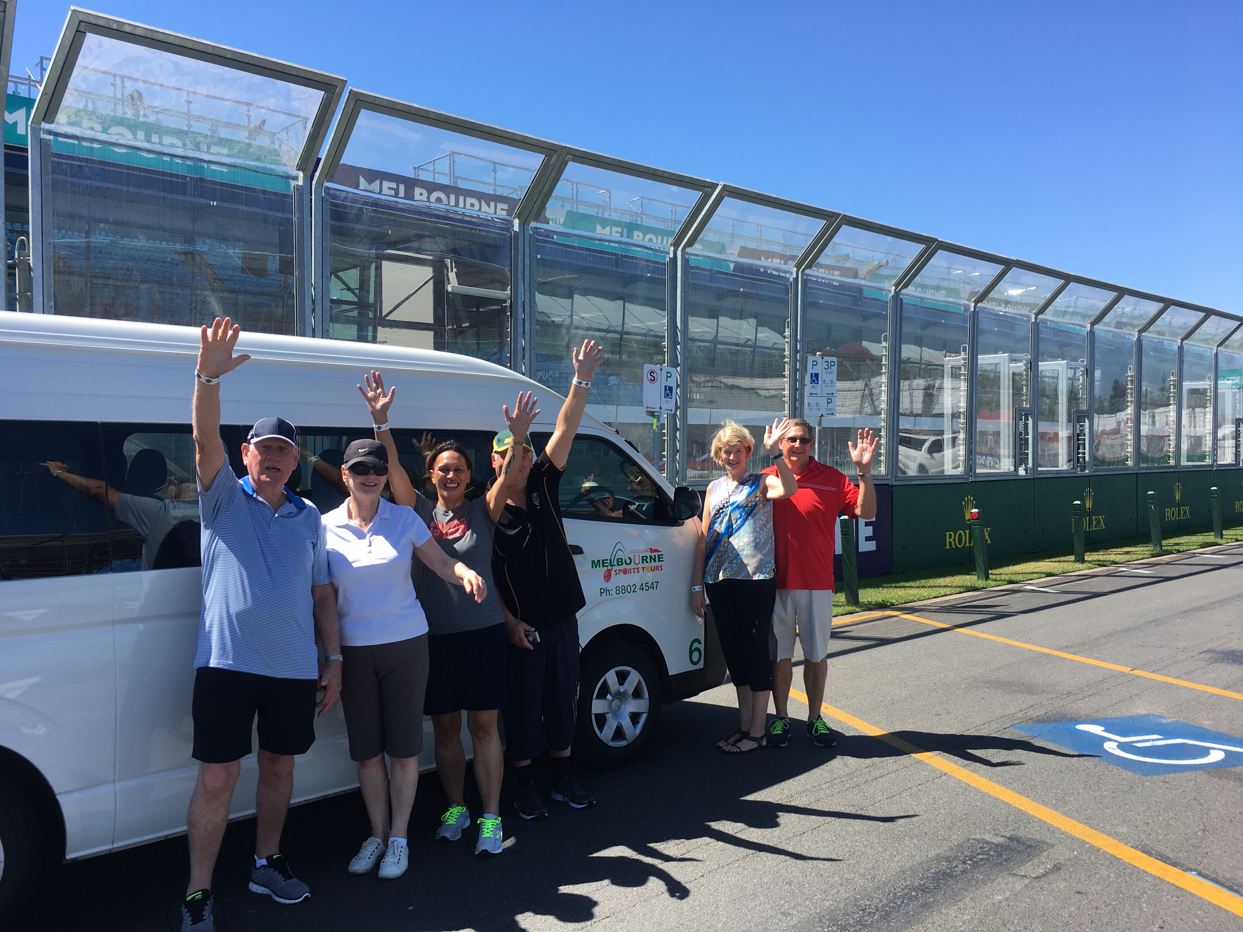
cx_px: 622
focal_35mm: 29
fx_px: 1041
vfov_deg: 48.2
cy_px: 466
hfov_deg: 61.7
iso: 25
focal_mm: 4.15
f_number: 2.2
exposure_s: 1/845
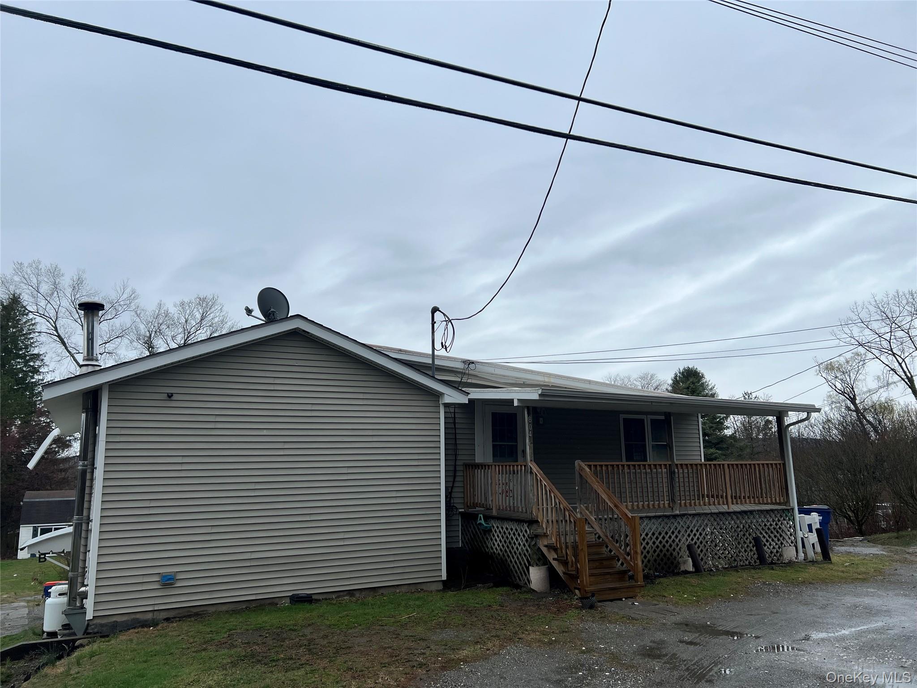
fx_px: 689
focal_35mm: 26
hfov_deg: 67.3
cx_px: 458
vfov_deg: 53.1
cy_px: 344
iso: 50
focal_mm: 5.7
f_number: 1.5
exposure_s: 1/2299
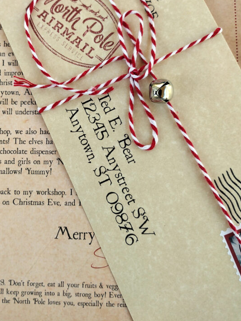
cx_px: 75
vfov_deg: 47.8
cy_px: 145
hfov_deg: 36.4
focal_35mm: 39
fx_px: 362
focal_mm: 4.71
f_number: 1.7
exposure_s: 1/131
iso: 100
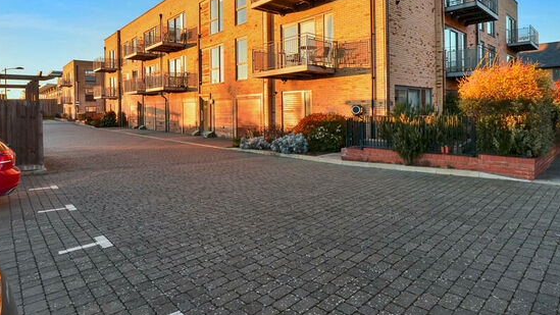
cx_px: 325
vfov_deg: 54.8
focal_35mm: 20
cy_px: 106
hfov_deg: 85.9
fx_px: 297
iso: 400
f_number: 9
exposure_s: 1/100
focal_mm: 10
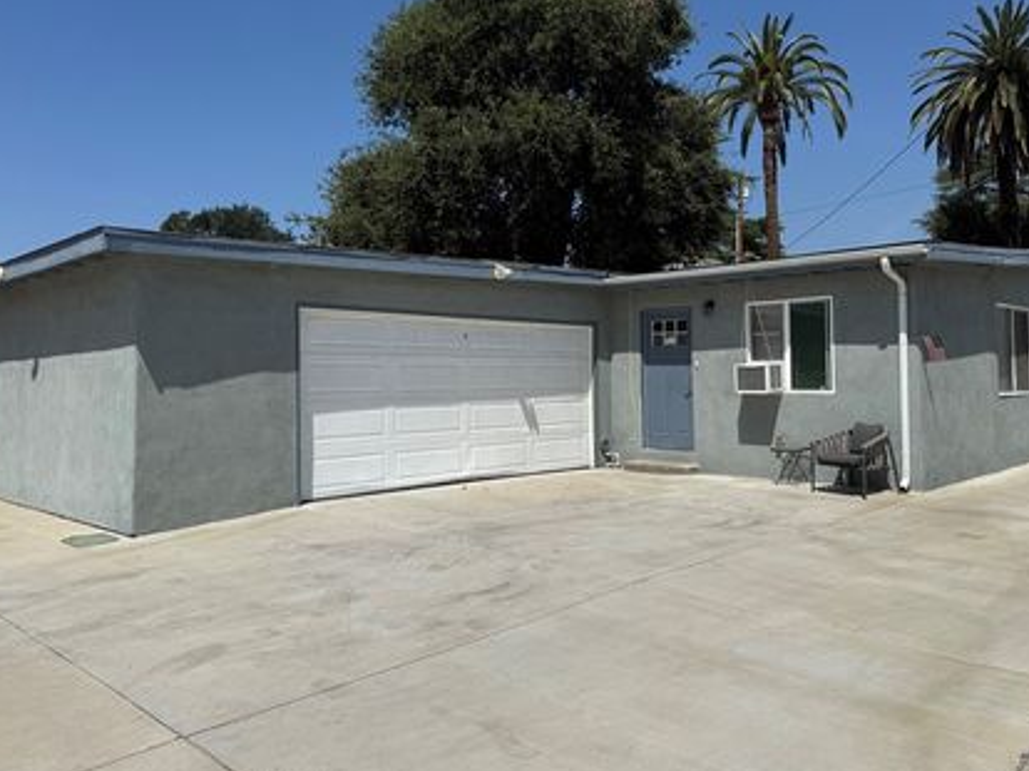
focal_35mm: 29
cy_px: 339
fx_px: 862
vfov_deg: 48.1
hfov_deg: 61.6
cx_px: 554
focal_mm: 6.76
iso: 80
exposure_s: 1/9091
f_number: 1.78
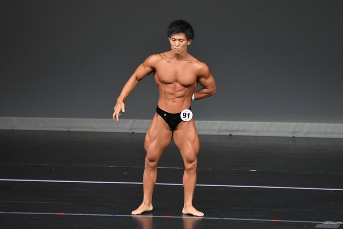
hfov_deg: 5.5
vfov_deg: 3.6
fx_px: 3592
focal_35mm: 377
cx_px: 172
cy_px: 114
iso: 4000
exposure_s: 1/400
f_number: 5.6
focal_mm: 250
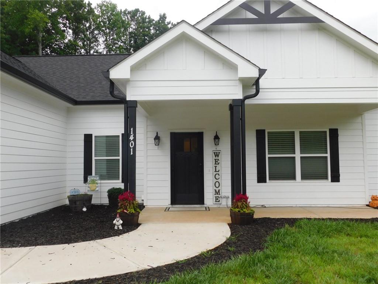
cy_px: 142
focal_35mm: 30
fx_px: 328
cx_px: 189
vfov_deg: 46.8
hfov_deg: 60.0
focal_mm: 5.3
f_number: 3.2
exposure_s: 1/500
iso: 125
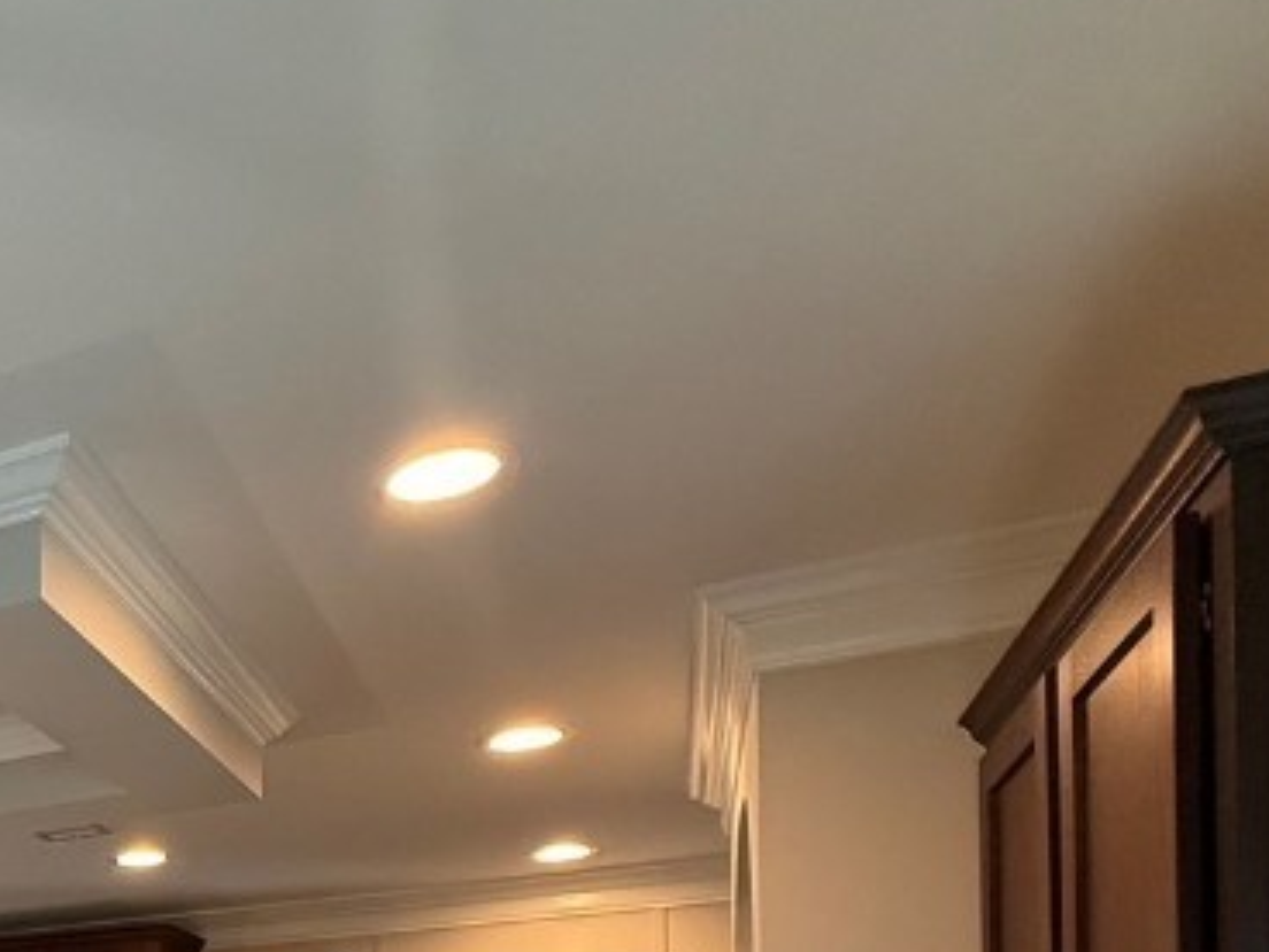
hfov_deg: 36.2
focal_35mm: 39
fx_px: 1430
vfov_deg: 30.7
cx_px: -283
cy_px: 1162
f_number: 2.2
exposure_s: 1/120
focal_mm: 2.22
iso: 400
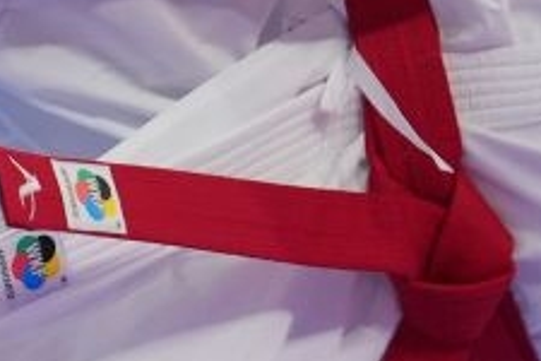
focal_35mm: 1597
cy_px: 89
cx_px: 144
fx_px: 23997
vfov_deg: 0.9
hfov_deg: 1.3
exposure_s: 1/1000
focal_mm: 200
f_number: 2.8
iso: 500
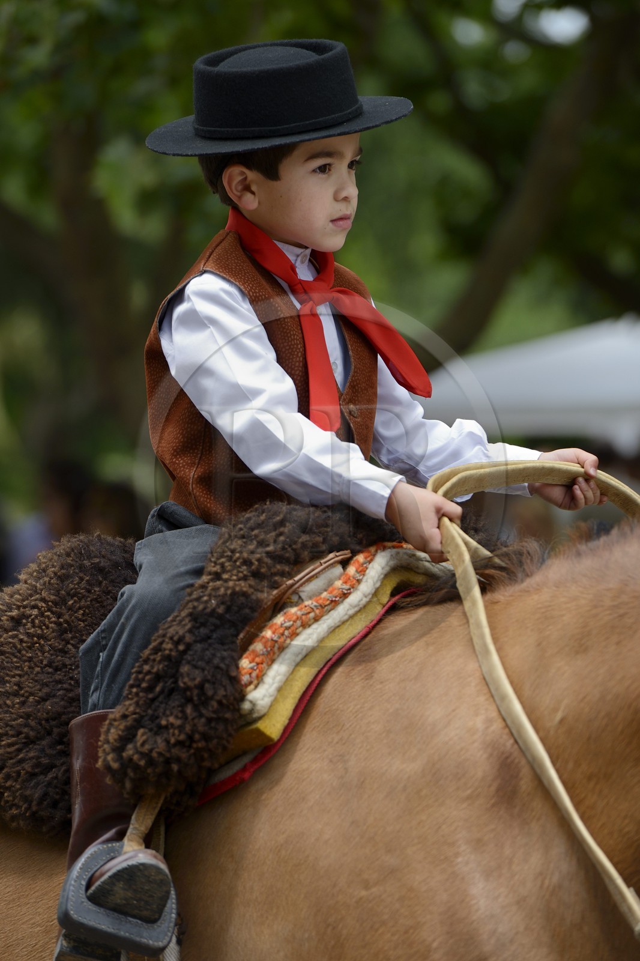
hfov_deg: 6.9
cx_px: 320
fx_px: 5335
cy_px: 480
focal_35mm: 200
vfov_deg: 10.3
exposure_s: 1/640
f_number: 5.6
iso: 400
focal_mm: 200
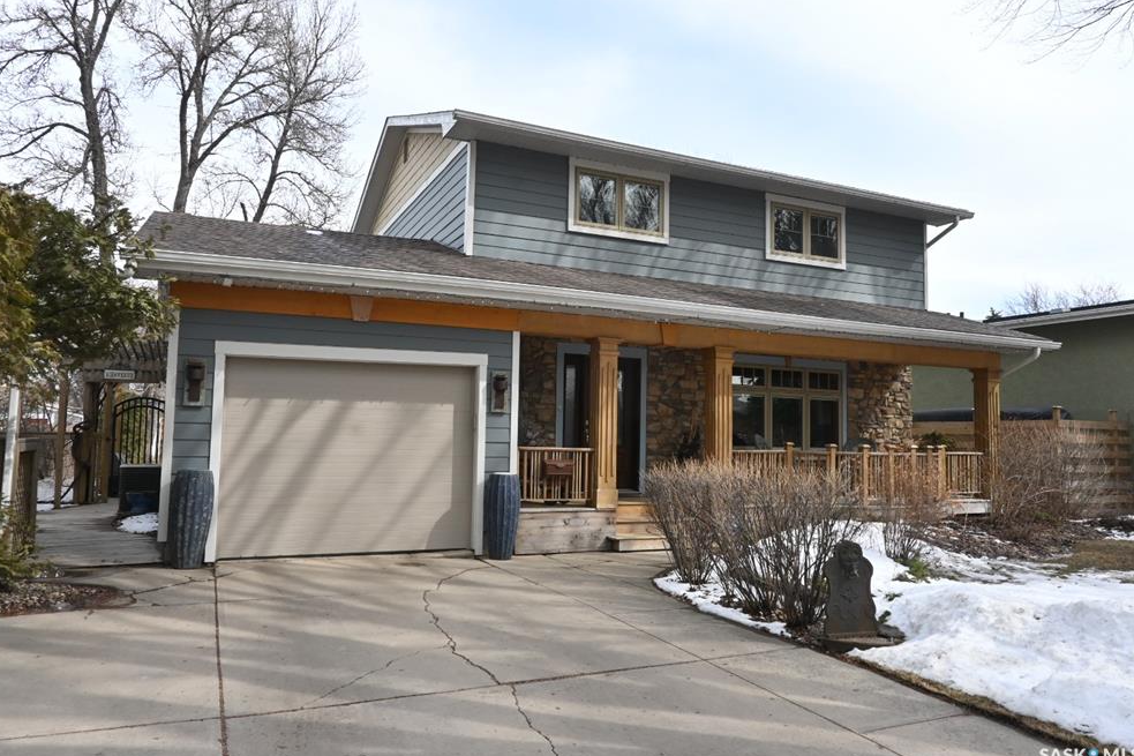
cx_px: 563
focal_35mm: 25
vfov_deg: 51.3
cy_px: 370
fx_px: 787
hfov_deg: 71.5
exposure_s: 1/500
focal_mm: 16
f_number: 9
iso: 500
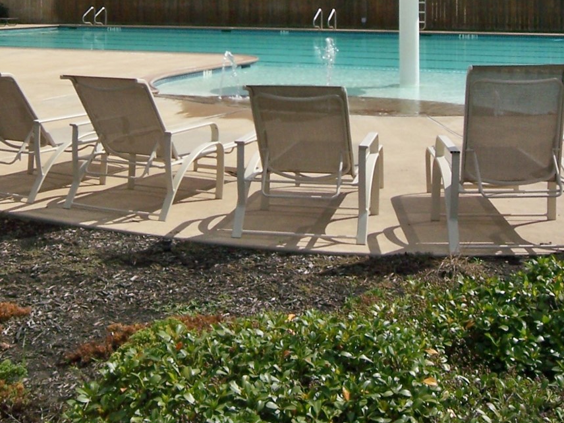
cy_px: -23
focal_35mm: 55
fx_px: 896
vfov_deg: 25.0
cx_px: 295
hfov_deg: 34.9
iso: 50
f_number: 5.6
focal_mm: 3.8
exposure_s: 1/500
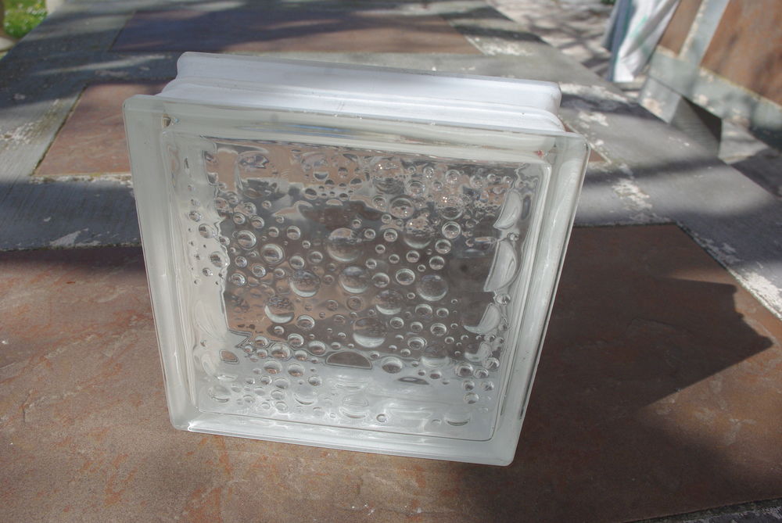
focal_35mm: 30
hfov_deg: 61.9
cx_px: 391
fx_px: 652
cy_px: 262
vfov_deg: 43.7
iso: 400
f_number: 8
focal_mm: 20
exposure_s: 1/750
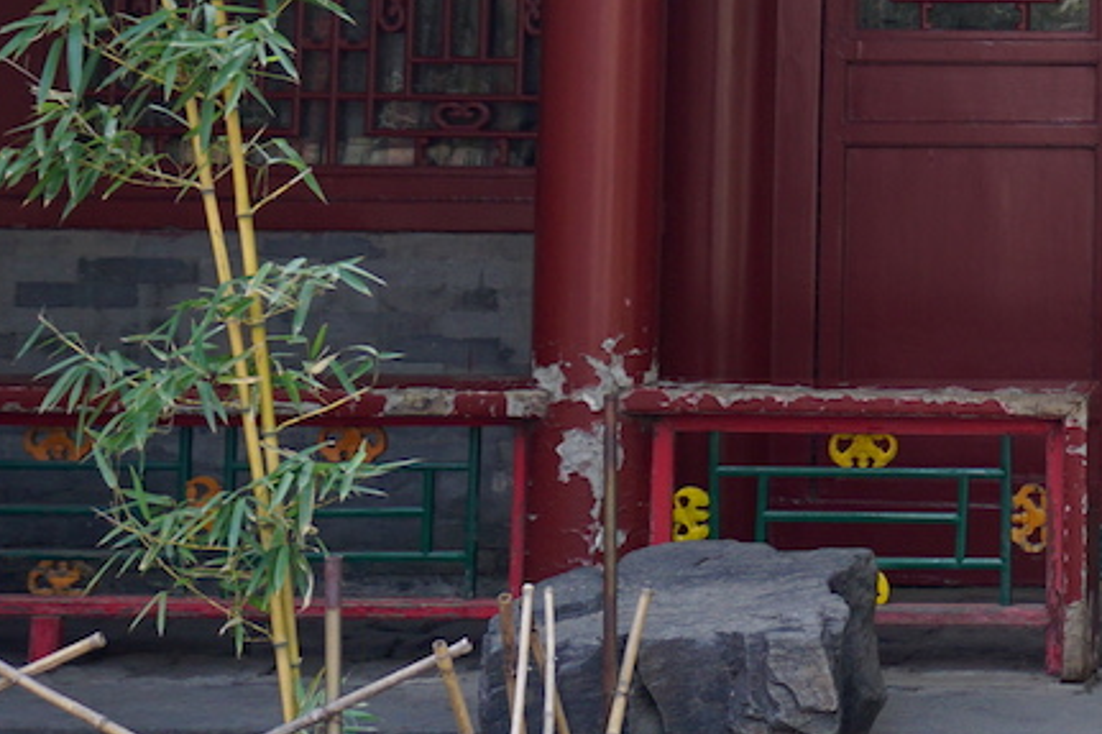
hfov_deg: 15.8
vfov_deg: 11.0
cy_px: -279
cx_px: 1544
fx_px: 3700
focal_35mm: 121
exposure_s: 1/60
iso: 100
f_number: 4
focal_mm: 21
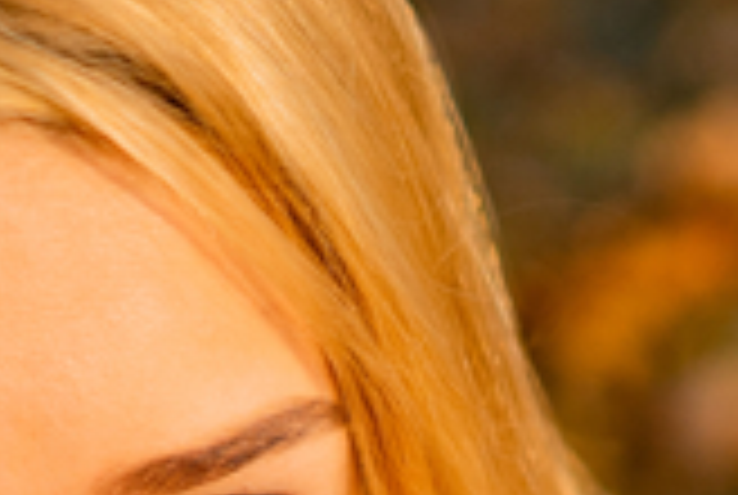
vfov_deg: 4.0
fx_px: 6880
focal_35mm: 335
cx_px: 410
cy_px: 1379
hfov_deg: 6.1
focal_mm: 55
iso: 100
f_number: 2.2
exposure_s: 1/1600
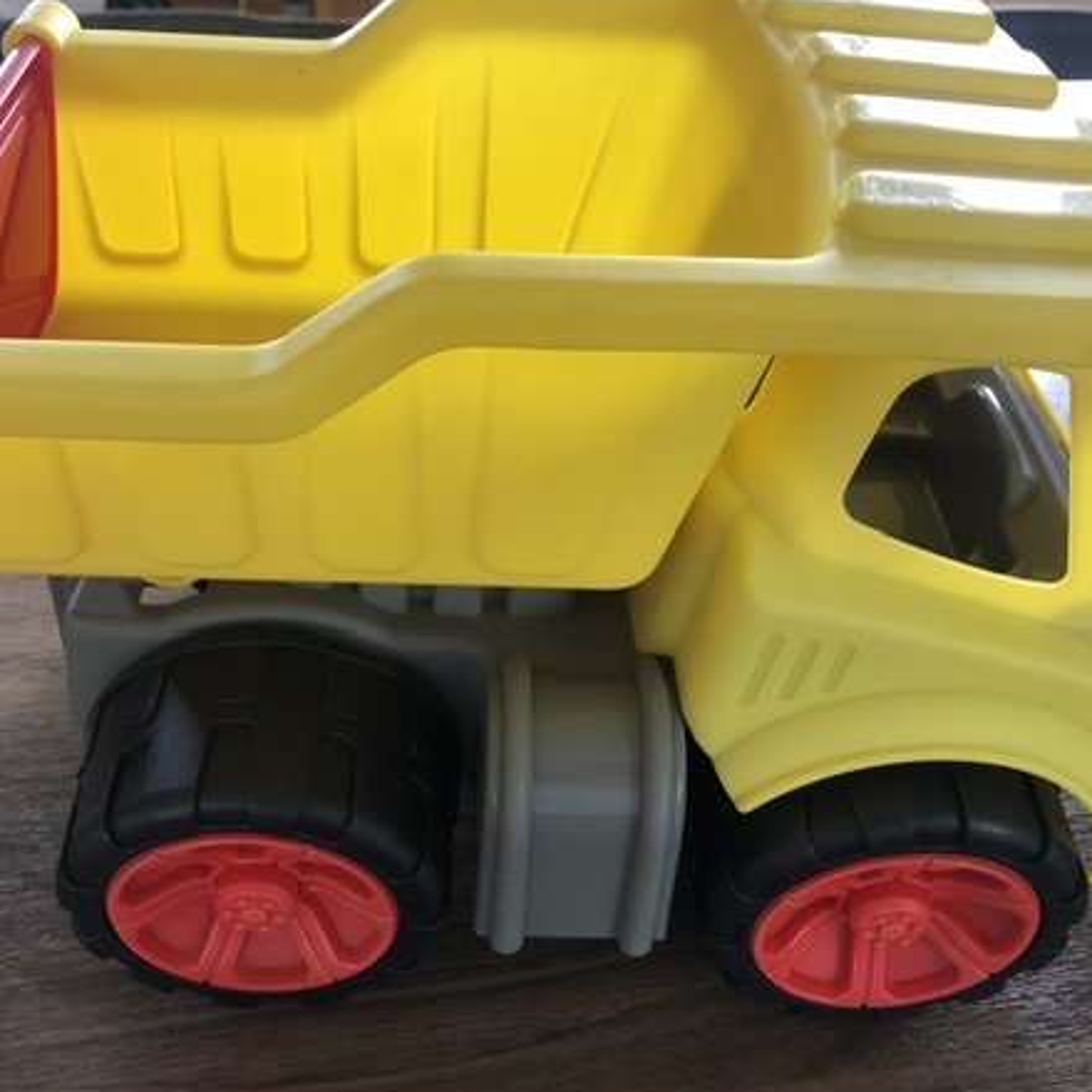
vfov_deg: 46.0
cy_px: 534
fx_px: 1285
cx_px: 516
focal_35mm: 36
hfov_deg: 46.0
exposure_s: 1/30
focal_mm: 3.99
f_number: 1.8
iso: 32
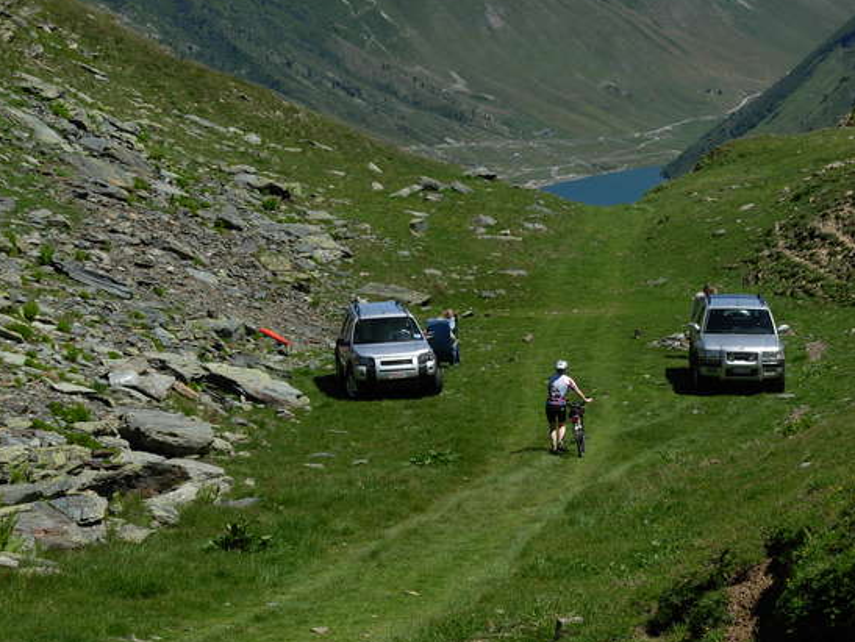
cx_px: 428
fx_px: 2818
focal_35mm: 114
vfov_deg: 13.0
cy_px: 341
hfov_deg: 17.3
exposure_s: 1/418
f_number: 6.8
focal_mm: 17.2
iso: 79
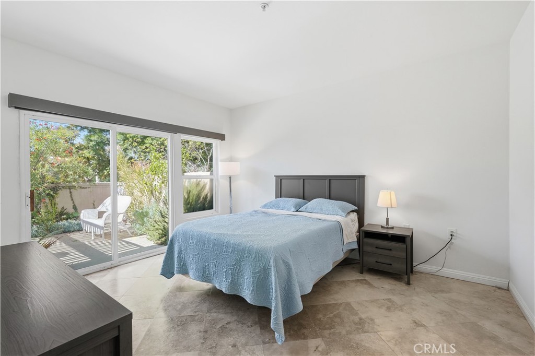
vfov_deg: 73.7
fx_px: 238
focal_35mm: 16
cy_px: 178
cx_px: 268
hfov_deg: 96.8
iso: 320
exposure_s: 1/400
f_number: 8
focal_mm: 16
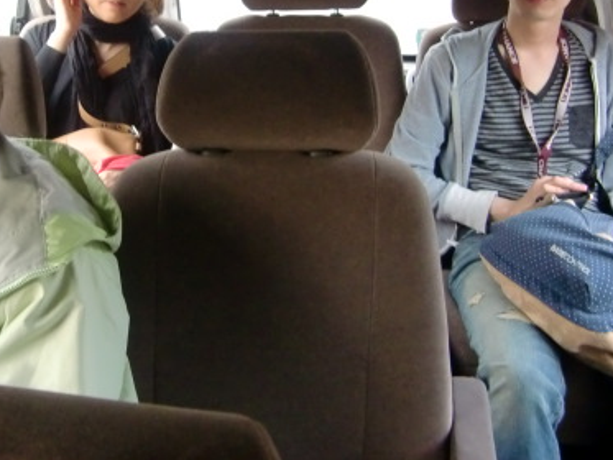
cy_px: 69
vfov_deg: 29.3
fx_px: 850
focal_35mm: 48
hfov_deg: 39.0
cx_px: 184
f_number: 2.6
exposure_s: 1/50
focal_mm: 4.9
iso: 400
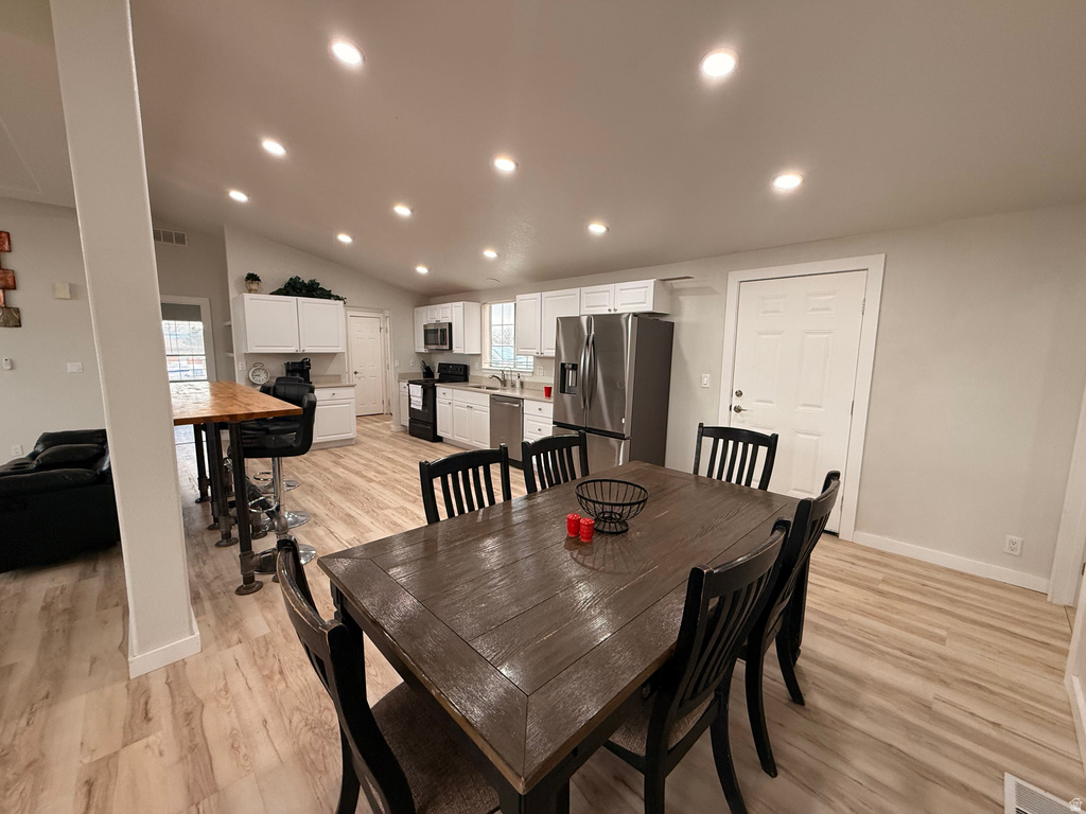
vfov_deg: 85.7
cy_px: 407
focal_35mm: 14
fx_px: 439
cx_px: 543
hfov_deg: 102.1
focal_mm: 2.22
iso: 200
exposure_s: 1/120
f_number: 2.2
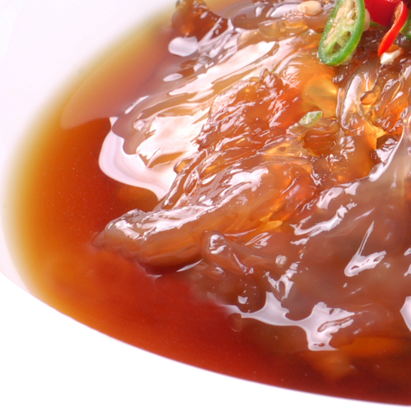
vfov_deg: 8.3
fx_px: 2821
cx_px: 575
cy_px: 1
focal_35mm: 210
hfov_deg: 8.2
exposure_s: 1/250
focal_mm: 50
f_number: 13
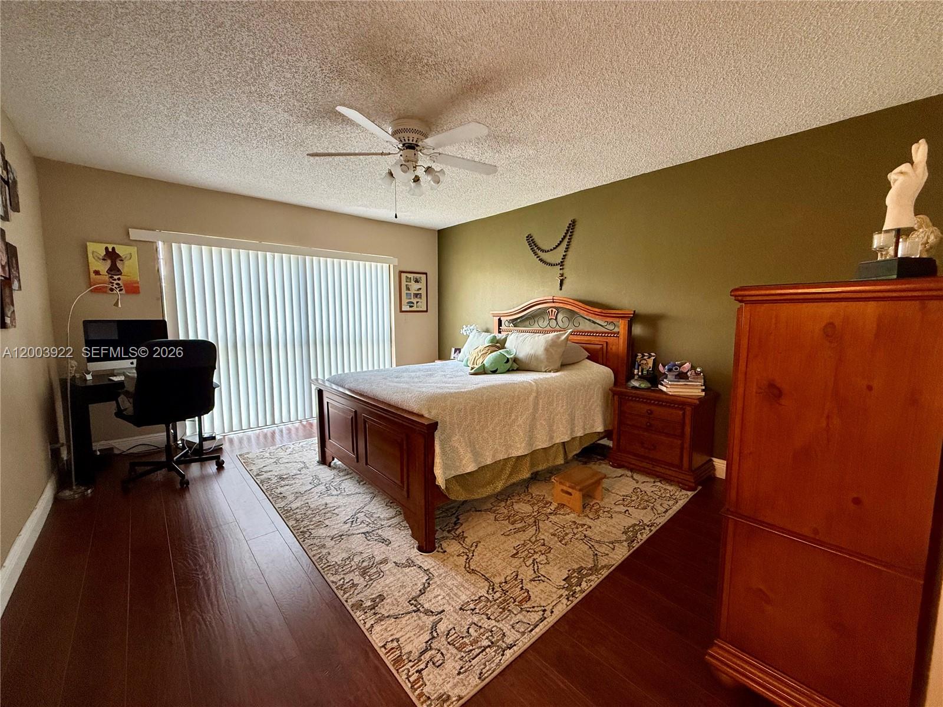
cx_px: 472
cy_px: 354
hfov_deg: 102.1
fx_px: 381
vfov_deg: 85.7
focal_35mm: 14
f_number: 2.2
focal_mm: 2.22
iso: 250
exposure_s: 1/120
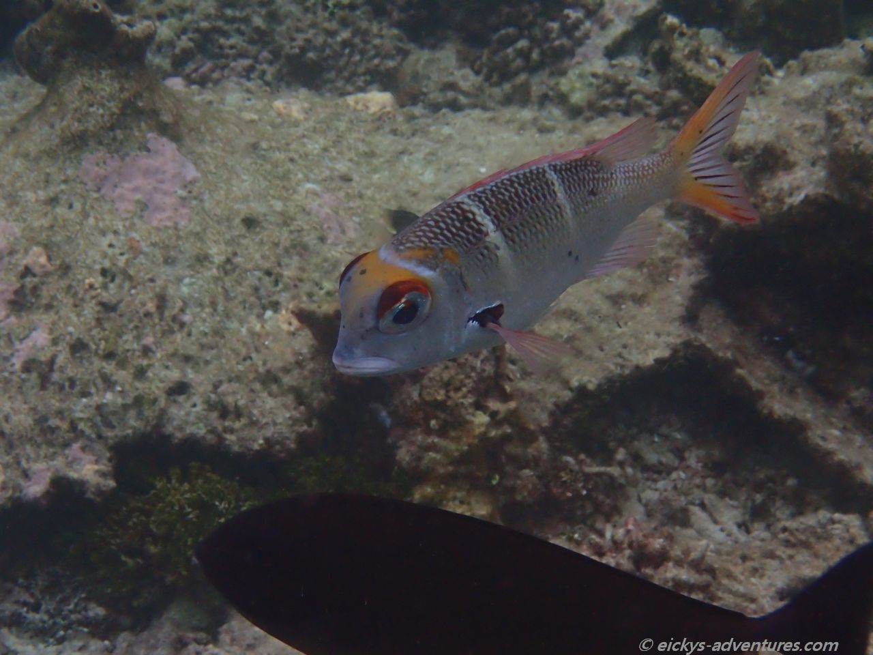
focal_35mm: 85
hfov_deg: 23.0
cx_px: 436
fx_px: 2144
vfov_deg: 17.4
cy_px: 328
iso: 400
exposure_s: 1/160
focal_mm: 15.41
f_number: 6.3
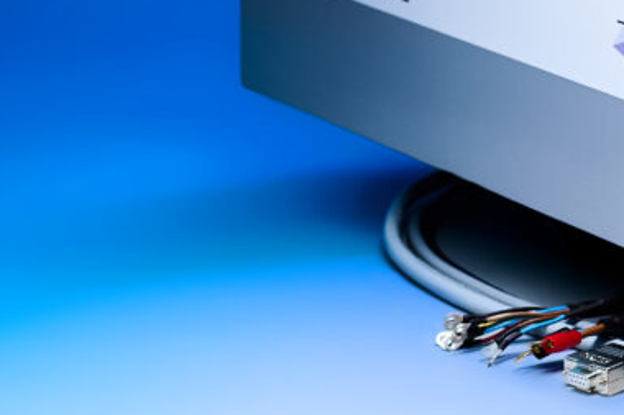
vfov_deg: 6.0
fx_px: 3967
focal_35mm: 229
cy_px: 76
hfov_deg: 8.9
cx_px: 772
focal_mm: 85
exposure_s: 1/200
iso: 250
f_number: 7.1
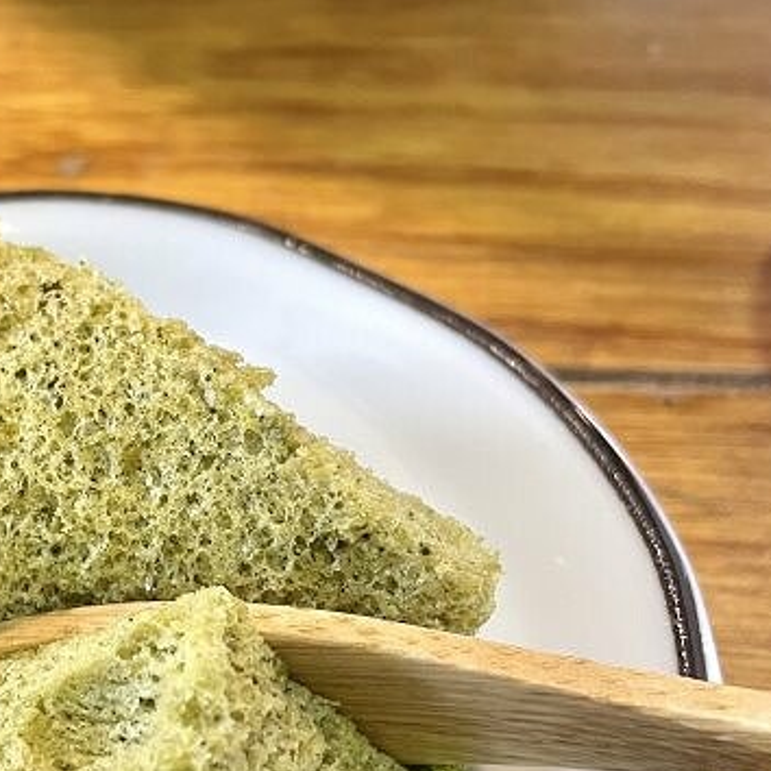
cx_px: 133
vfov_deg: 32.8
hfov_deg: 31.8
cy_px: 416
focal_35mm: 52
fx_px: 1310
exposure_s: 1/92
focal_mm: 4.2
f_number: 1.6
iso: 125
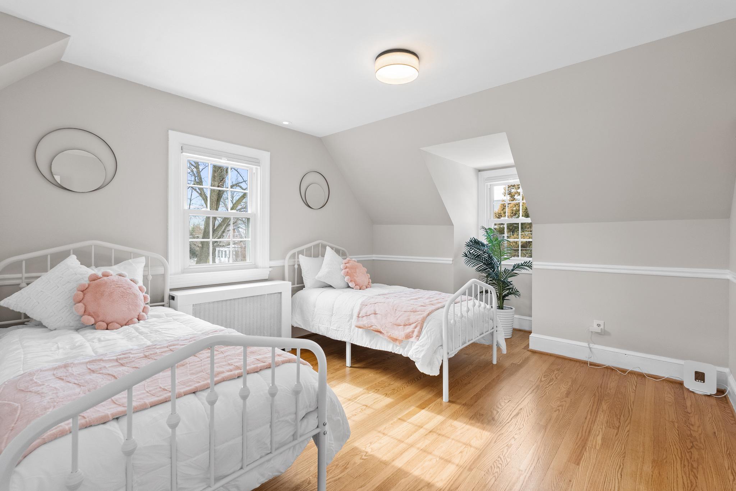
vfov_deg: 73.8
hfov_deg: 96.7
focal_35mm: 16
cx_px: 368
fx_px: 327
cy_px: 246
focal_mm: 16
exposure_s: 1/25
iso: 800
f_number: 6.3
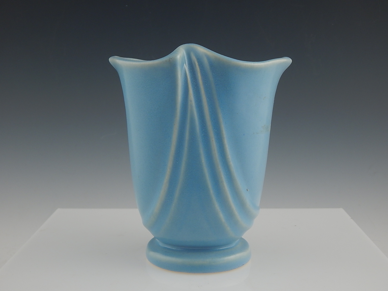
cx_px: 194
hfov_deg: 39.7
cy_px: 146
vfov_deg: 30.3
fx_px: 538
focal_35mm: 48
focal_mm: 8.6
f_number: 3.7
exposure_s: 1/50
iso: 125
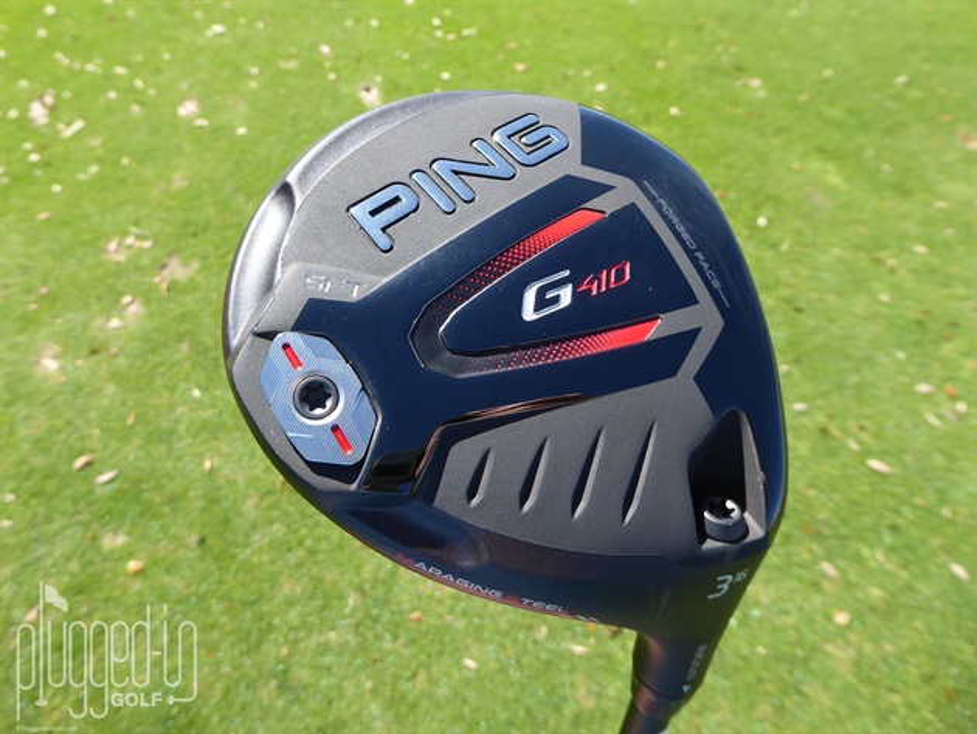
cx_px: 488
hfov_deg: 69.4
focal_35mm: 25
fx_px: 706
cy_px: 367
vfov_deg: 54.9
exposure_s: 1/320
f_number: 3.3
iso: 80
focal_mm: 4.3
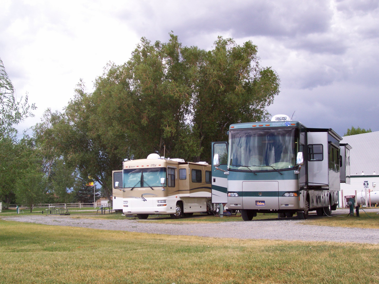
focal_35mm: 53
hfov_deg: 36.2
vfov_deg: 27.5
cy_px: 142
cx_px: 190
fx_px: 580
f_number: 3.2
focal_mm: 8.7
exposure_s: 1/555
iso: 80
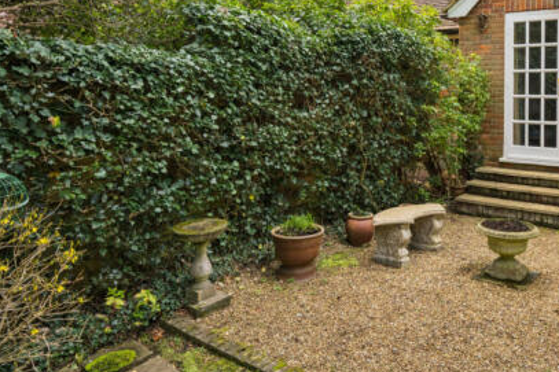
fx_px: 450
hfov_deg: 61.0
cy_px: 95
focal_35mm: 29
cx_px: 403
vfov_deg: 43.6
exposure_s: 1/125
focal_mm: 18
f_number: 10
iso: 640
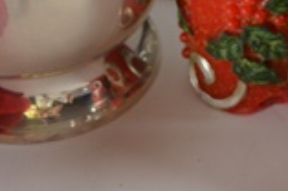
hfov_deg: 14.8
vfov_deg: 9.7
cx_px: 253
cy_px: -66
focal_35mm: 138
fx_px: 1102
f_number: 5
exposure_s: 1/100
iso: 400
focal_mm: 24
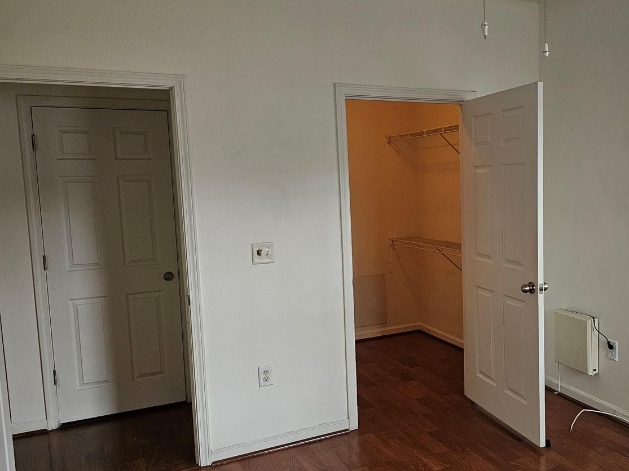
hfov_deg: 53.8
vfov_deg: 42.9
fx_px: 600
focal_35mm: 33
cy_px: 241
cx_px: 438
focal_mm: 6.3
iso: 320
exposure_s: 1/170
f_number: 1.7
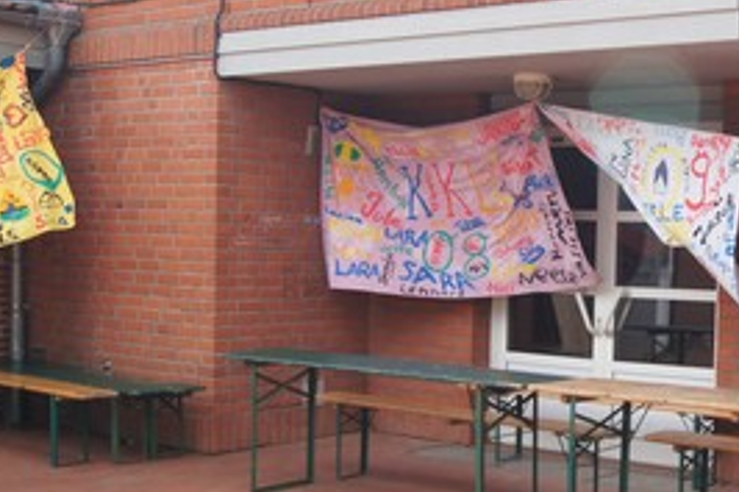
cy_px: 297
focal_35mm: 61
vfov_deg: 22.2
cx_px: 683
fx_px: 1251
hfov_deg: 31.2
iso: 100
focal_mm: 18
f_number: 7.1
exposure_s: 1/125
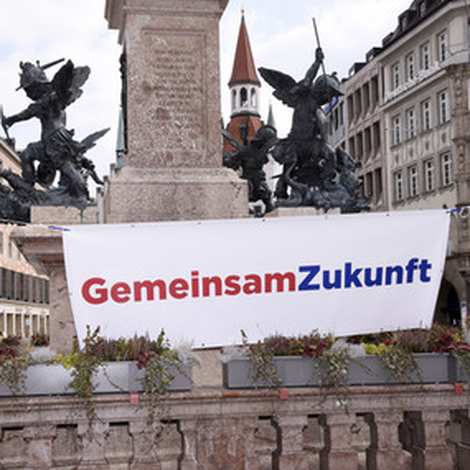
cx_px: 192
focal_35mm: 51
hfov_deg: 33.3
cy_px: 239
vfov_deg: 33.4
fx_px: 783
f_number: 11
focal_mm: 38
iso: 250
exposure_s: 1/160
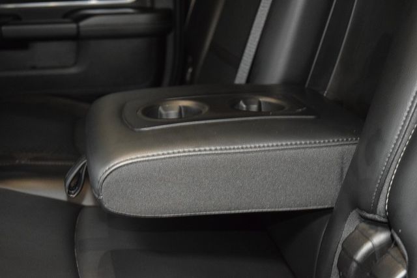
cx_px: 208
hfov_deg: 38.9
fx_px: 591
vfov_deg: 26.5
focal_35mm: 51
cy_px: 139
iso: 3200
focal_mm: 34
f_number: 4
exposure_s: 1/15
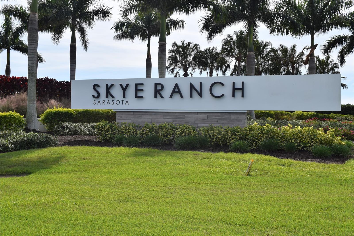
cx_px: 177
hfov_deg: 45.0
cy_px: 118
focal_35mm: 44
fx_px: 428
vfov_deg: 30.8
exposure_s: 1/400
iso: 200
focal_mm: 29
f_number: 10
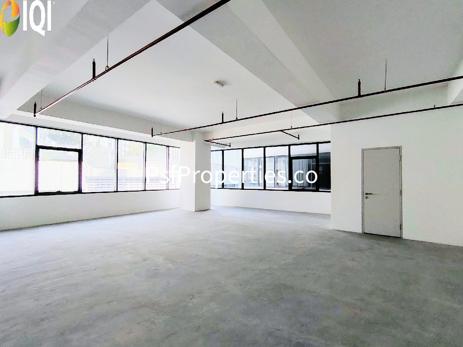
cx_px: 232
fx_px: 227
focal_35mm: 17
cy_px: 174
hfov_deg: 91.0
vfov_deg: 74.7
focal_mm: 1.43
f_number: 2.2
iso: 100
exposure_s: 1/188
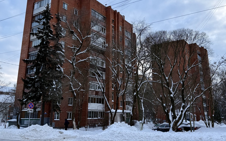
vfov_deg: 47.3
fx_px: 160
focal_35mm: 26
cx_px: 112
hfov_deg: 70.4
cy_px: 56
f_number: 1.78
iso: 80
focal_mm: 6.76
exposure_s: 1/992
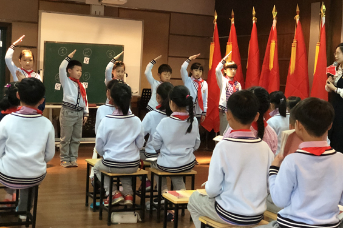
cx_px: 178
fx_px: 600
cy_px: 99
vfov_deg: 21.5
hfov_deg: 31.9
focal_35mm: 63
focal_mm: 6.6
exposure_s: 1/50
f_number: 2.8
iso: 1250
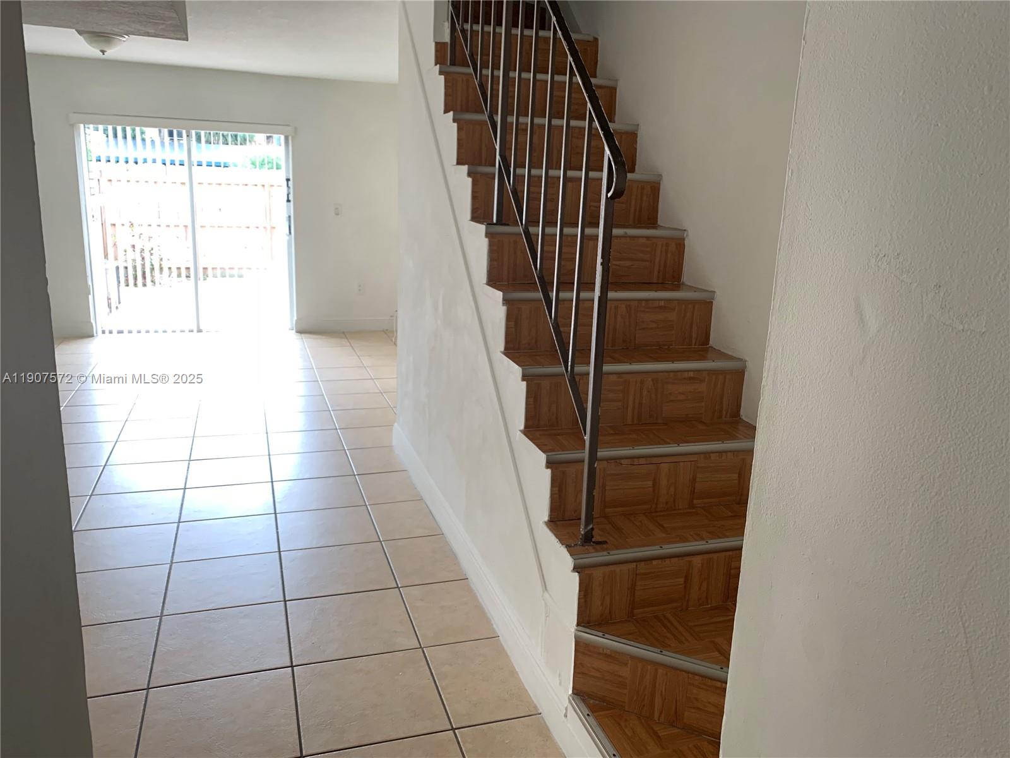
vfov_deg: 53.1
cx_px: 505
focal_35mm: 26
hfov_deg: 67.3
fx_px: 759
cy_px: 379
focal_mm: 4.25
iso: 160
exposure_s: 1/60
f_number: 1.8
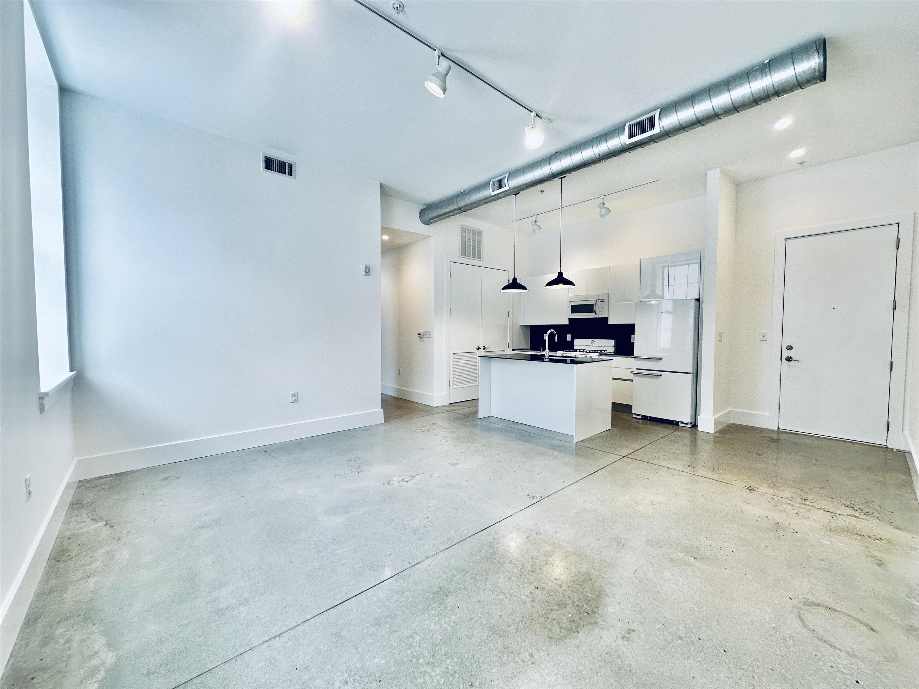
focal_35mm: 14
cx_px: 460
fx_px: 372
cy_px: 344
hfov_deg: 102.1
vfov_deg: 85.7
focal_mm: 2.22
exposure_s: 1/120
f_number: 2.2
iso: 125
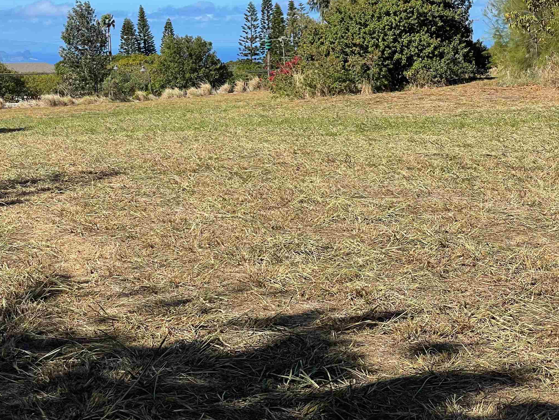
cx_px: 210
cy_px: 105
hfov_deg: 24.6
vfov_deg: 18.5
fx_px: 1276
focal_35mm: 79
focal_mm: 6
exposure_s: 1/2179
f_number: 2
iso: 25
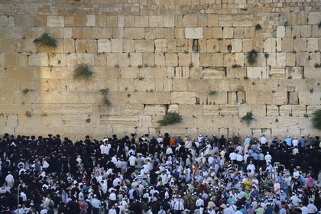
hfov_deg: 12.8
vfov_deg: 8.6
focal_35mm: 160
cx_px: 160
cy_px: 107
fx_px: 1427
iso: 800
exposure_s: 1/100
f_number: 5
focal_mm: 160
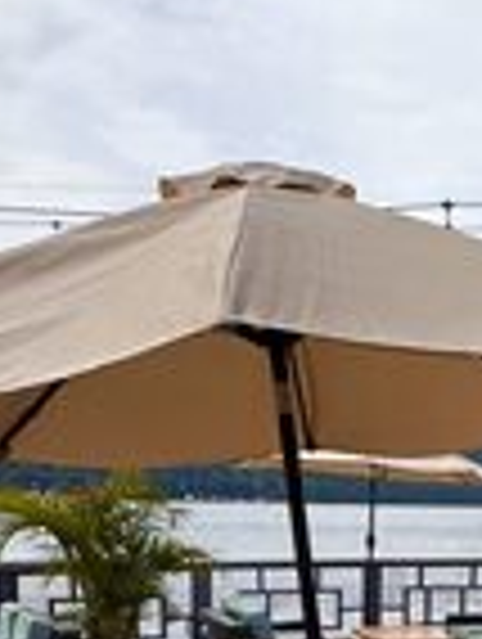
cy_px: 576
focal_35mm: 59
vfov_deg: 31.1
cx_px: 721
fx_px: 1092
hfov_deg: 21.1
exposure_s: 1/1416
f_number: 2.2
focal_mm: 2.22
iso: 50
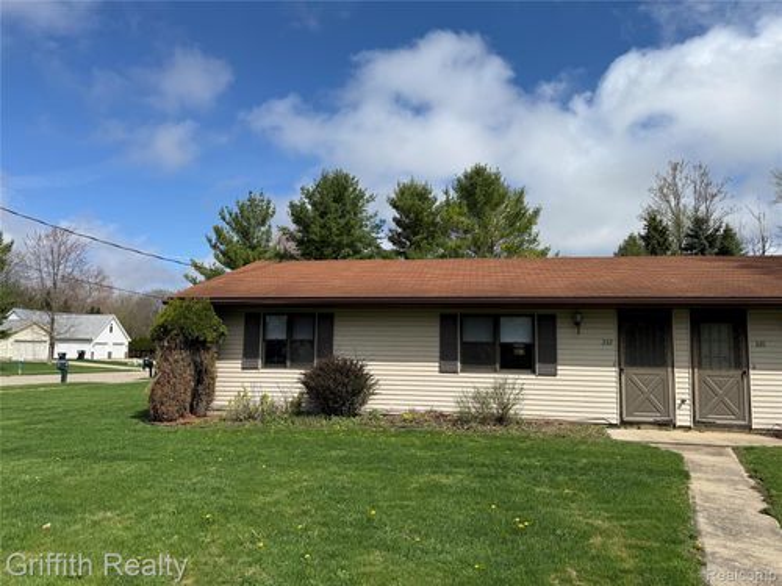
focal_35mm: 24
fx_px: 542
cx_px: 391
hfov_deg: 71.6
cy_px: 293
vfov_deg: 56.8
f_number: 1.78
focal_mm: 6.76
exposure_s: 1/6711
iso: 80
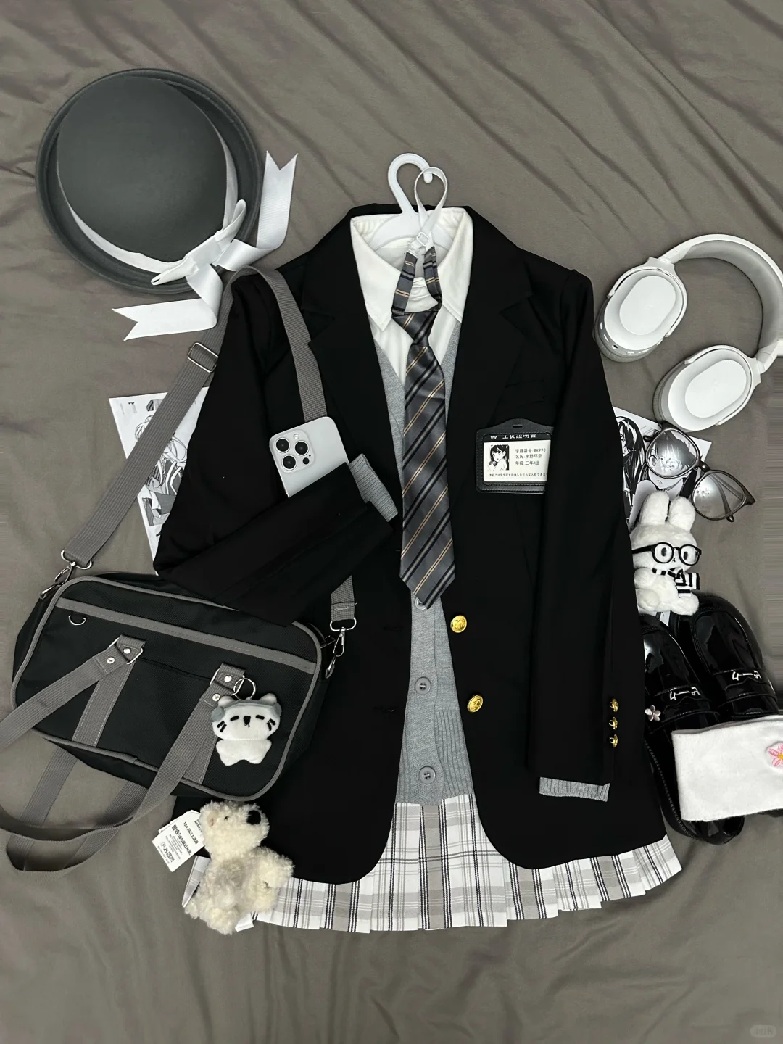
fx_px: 724
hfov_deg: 56.8
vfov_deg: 71.6
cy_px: 522
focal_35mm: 24
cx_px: 392
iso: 320
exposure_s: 1/50
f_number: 1.78
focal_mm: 6.86
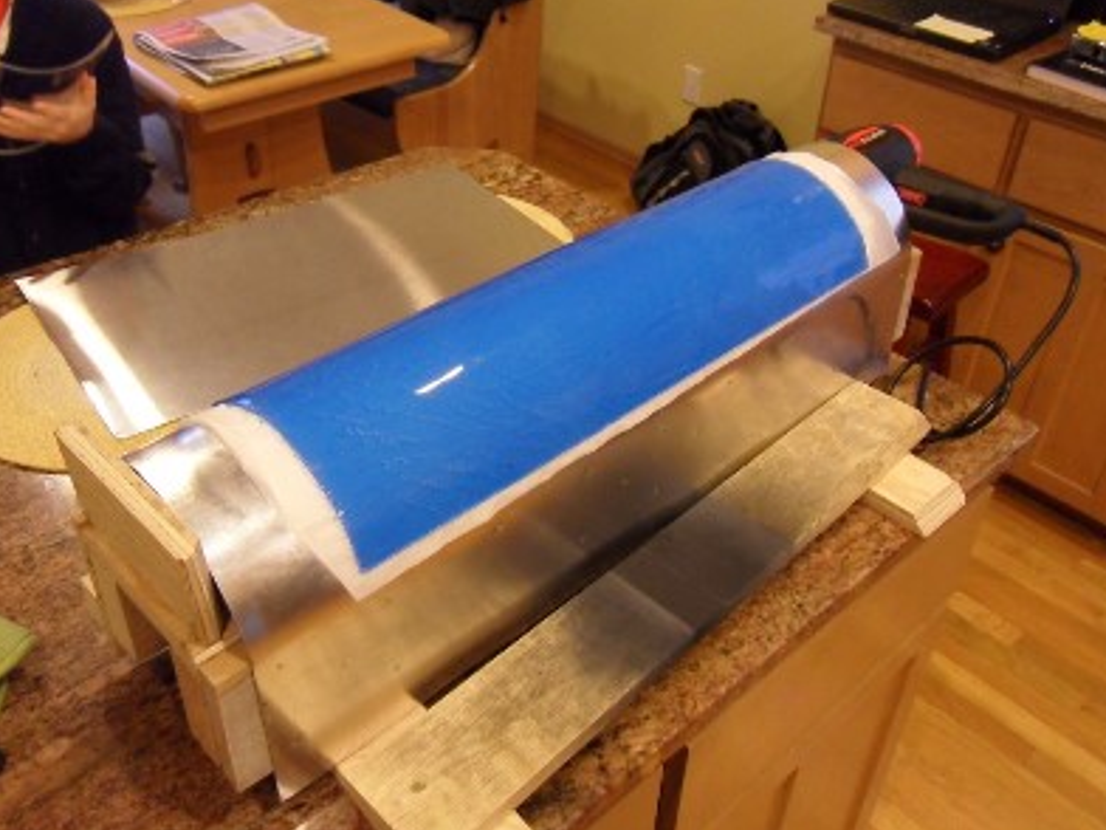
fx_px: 1022
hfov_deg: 56.8
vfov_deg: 44.1
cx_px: 539
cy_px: 364
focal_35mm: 32
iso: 400
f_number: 3.4
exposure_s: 1/20
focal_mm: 5
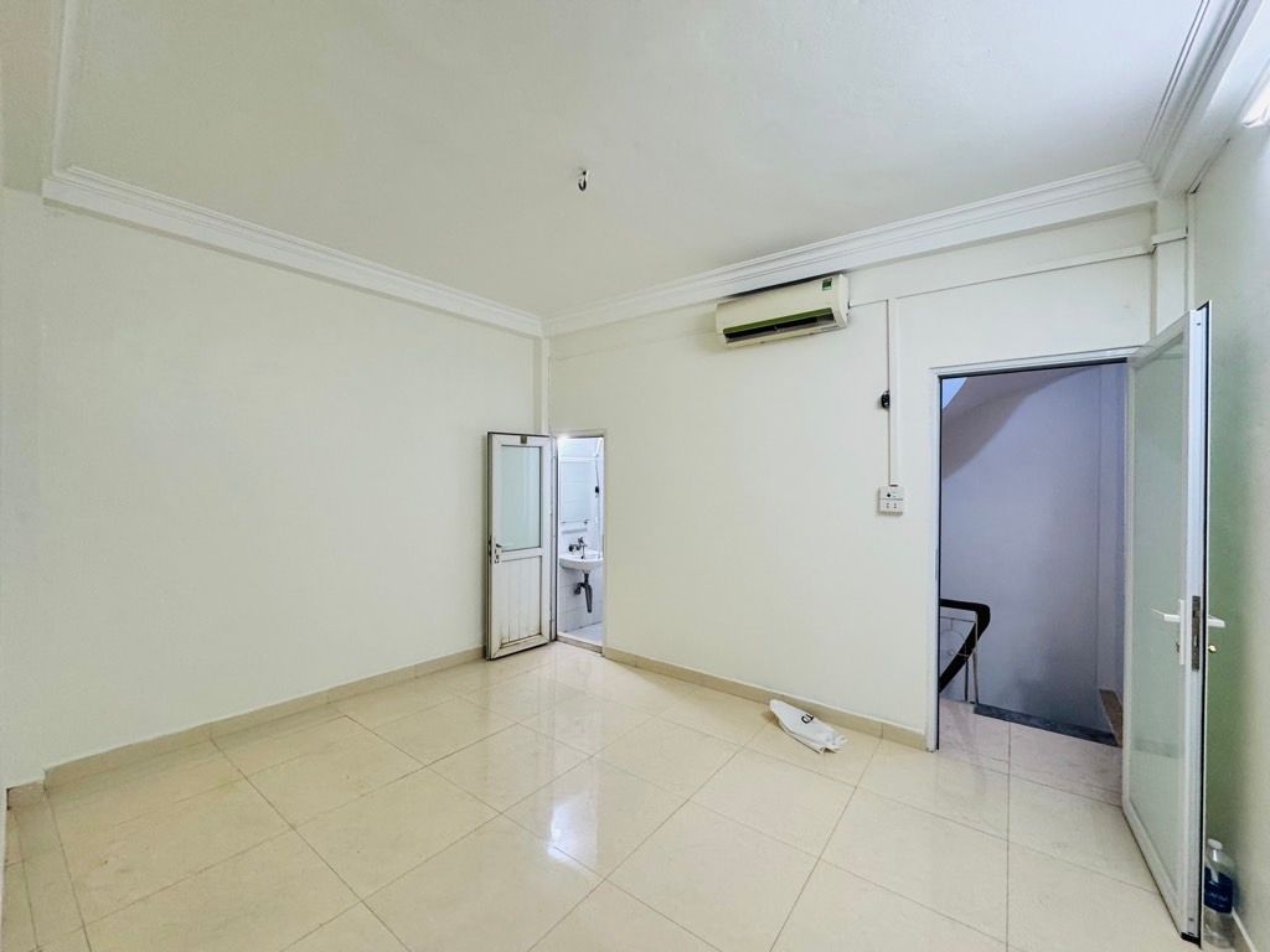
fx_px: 514
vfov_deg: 85.7
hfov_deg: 102.1
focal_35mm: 14
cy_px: 476
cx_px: 635
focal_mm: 2.22
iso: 200
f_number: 2.2
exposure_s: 1/100
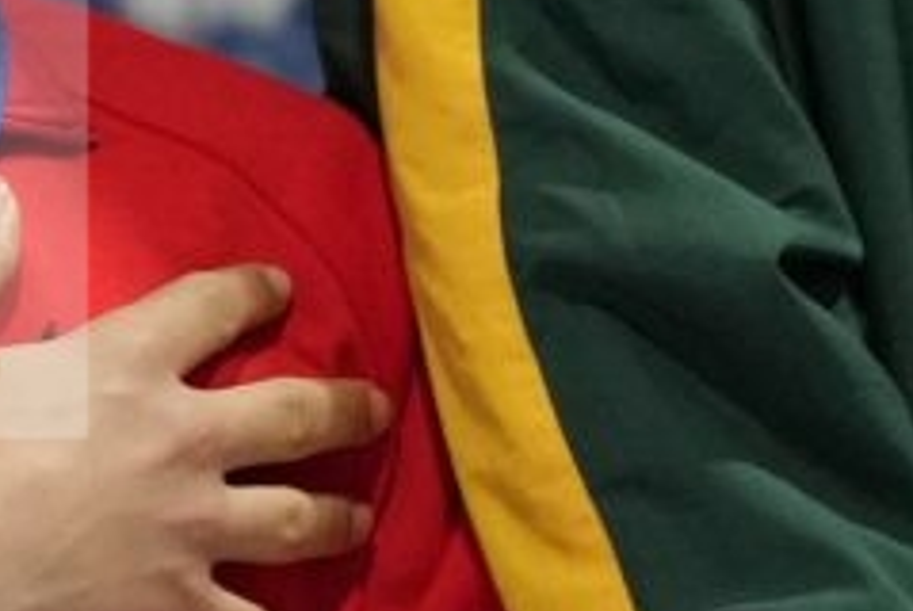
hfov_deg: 1.4
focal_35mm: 1504
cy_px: 92
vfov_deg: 0.9
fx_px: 38189
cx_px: -1562
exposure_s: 1/250
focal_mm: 200
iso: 2500
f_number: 2.8
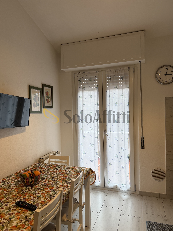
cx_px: 86
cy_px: 116
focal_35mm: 24
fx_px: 160
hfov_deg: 56.8
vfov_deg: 71.6
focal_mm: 6.76
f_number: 1.78
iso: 64
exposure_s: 1/100
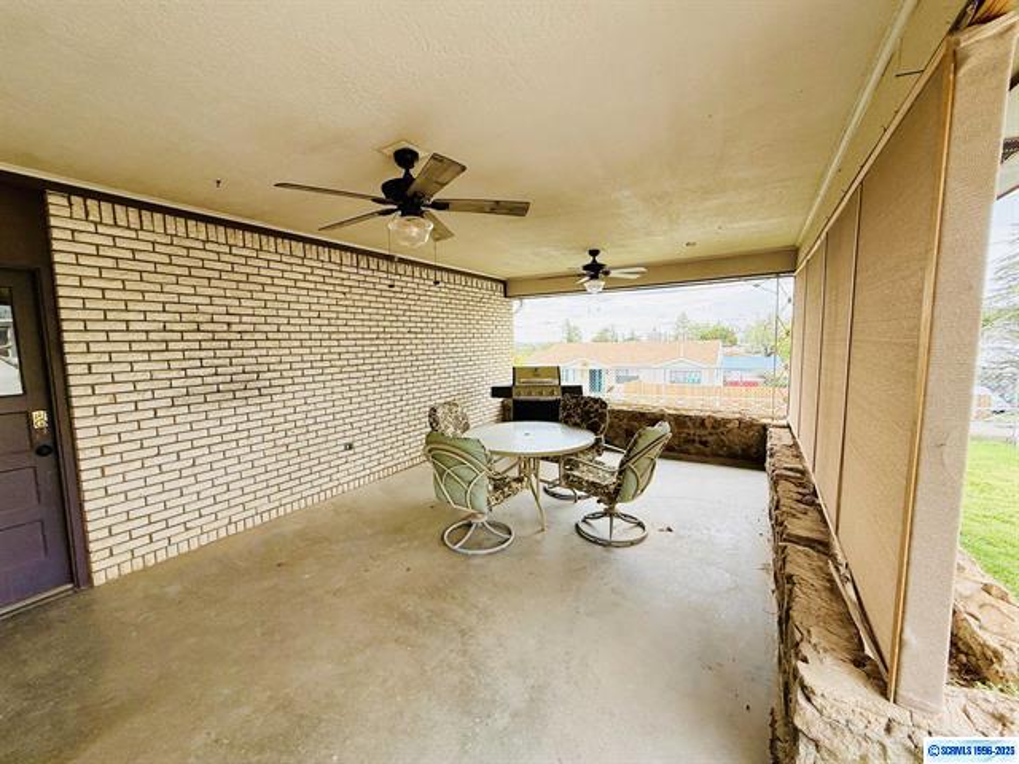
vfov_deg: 85.7
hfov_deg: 102.1
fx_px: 412
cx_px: 510
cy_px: 382
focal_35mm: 14
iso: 64
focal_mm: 2.22
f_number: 2.2
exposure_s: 1/374
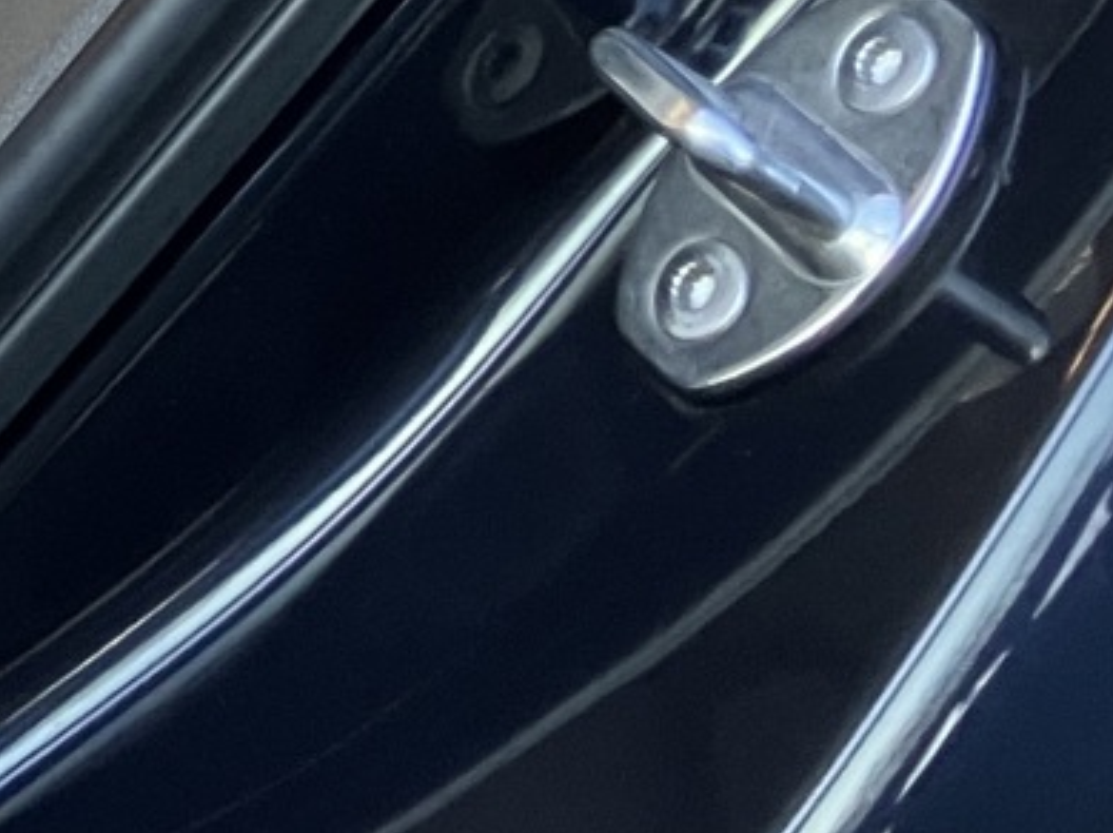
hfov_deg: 12.2
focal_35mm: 138
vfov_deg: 9.9
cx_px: -1327
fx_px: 4434
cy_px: -879
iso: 80
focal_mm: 3.99
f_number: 1.8
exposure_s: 1/68
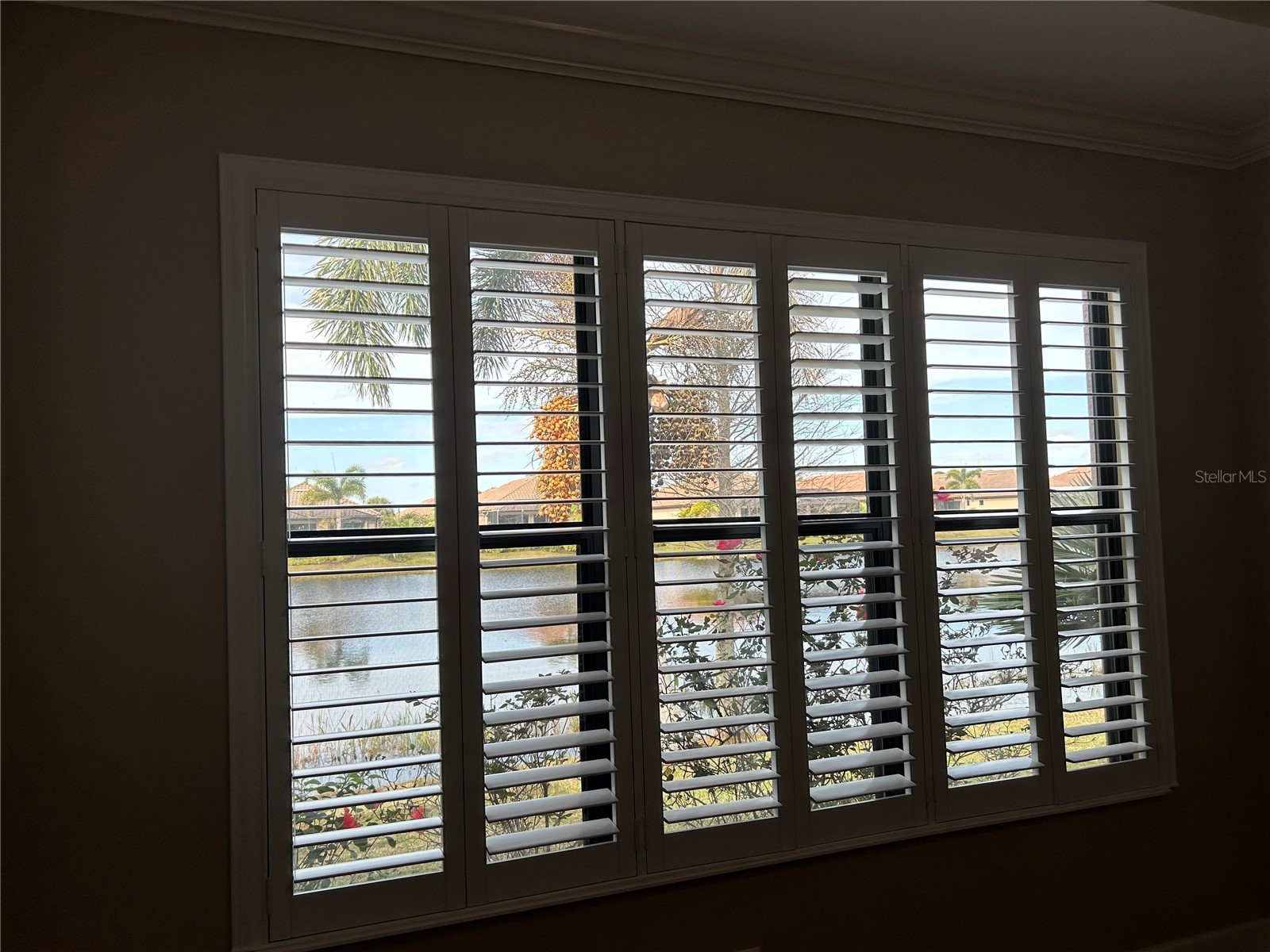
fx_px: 954
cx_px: 635
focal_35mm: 26
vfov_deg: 53.1
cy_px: 476
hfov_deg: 67.3
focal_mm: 5.7
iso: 50
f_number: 1.5
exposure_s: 1/625
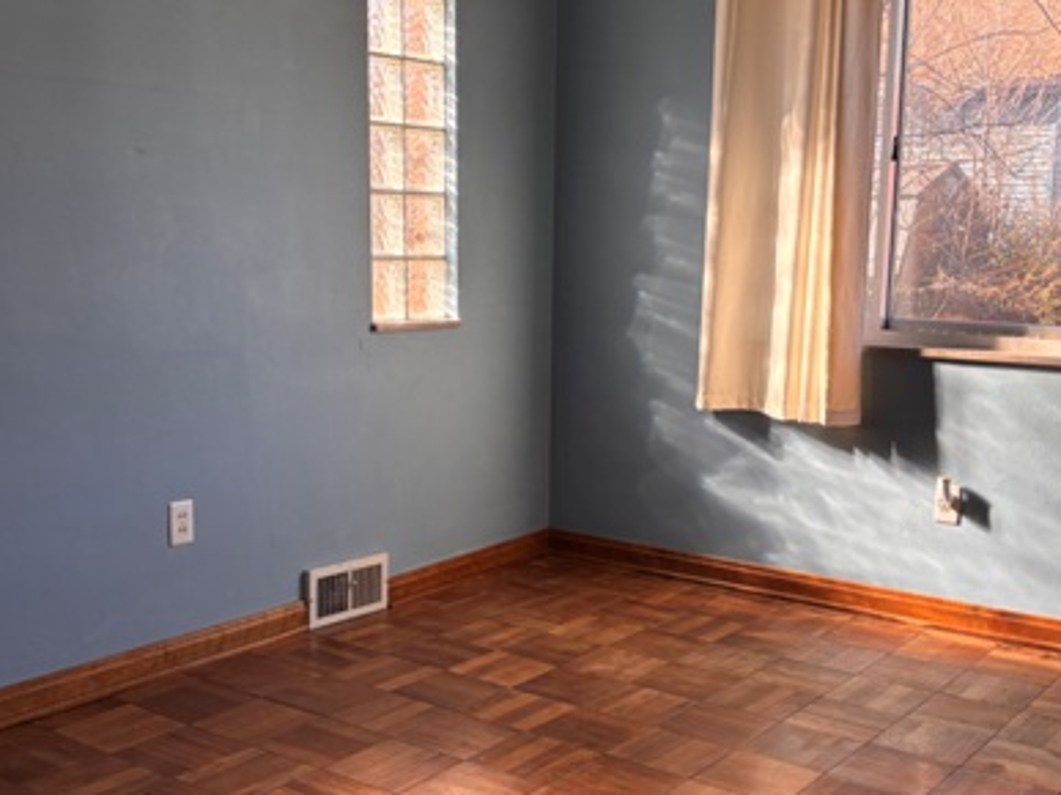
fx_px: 1318
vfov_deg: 33.6
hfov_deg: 43.9
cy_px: 439
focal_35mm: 43
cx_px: 548
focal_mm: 5.96
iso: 40
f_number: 1.6
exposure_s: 1/140
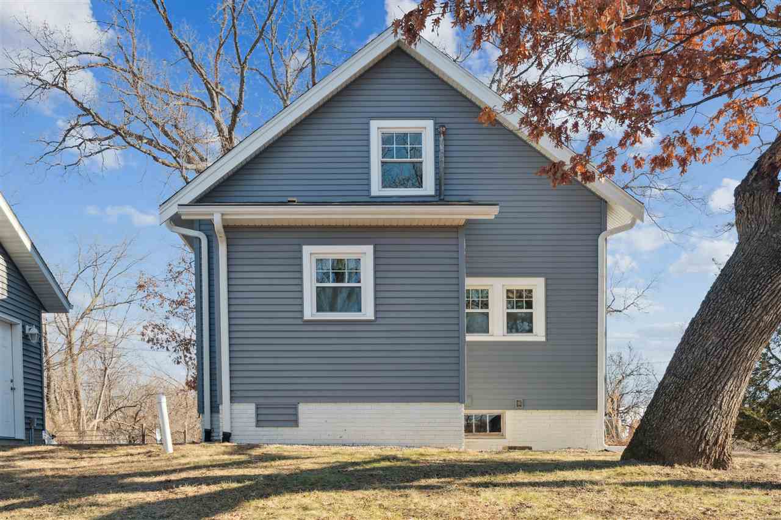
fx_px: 759
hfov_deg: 54.4
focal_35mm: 35
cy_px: 260
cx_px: 390
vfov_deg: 37.8
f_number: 10
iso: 400
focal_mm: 35
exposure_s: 1/125
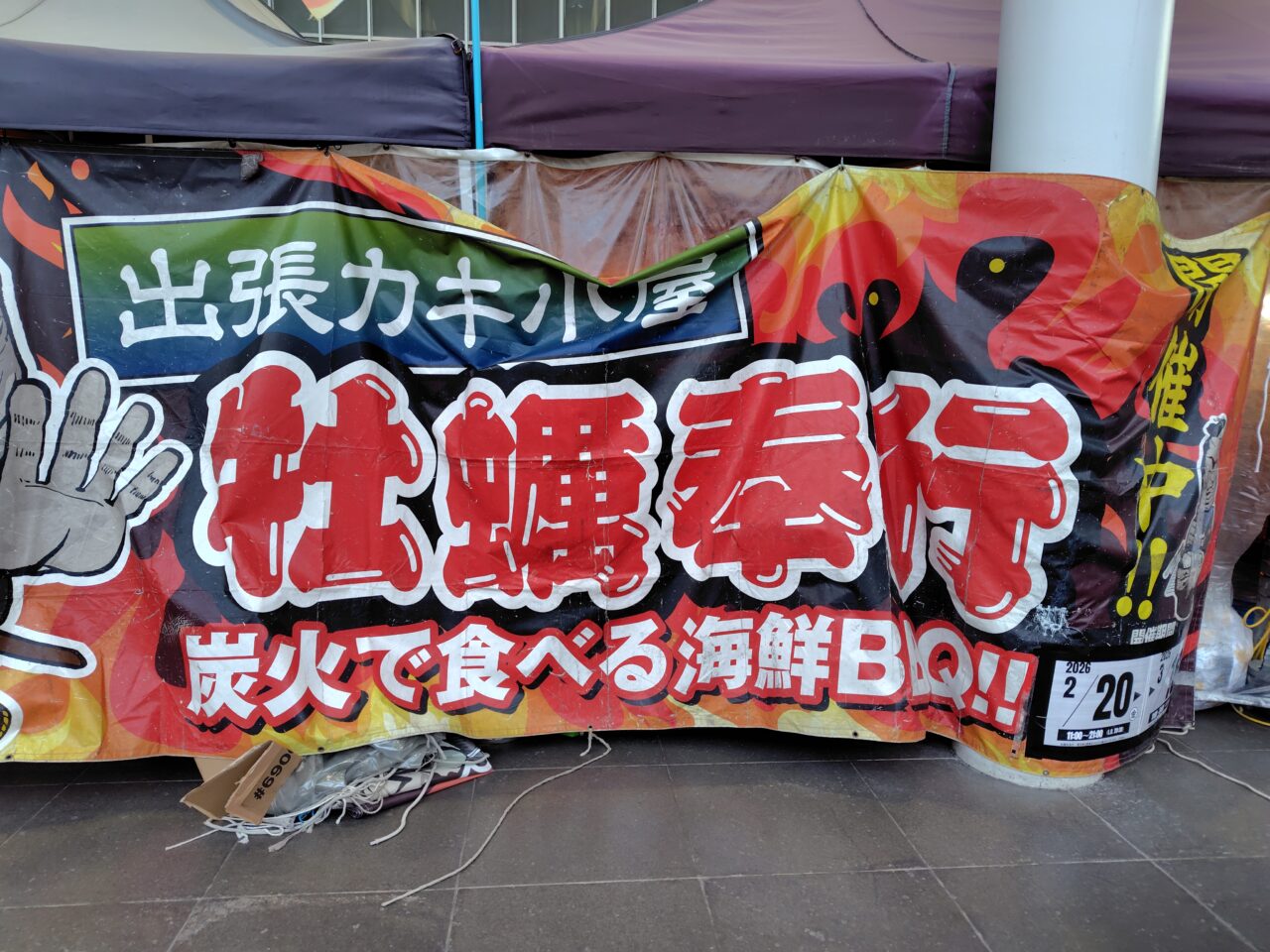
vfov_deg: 58.9
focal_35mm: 23
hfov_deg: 73.9
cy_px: 476
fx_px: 844
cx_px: 635
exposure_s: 1/120
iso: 298
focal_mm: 5.6
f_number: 1.9
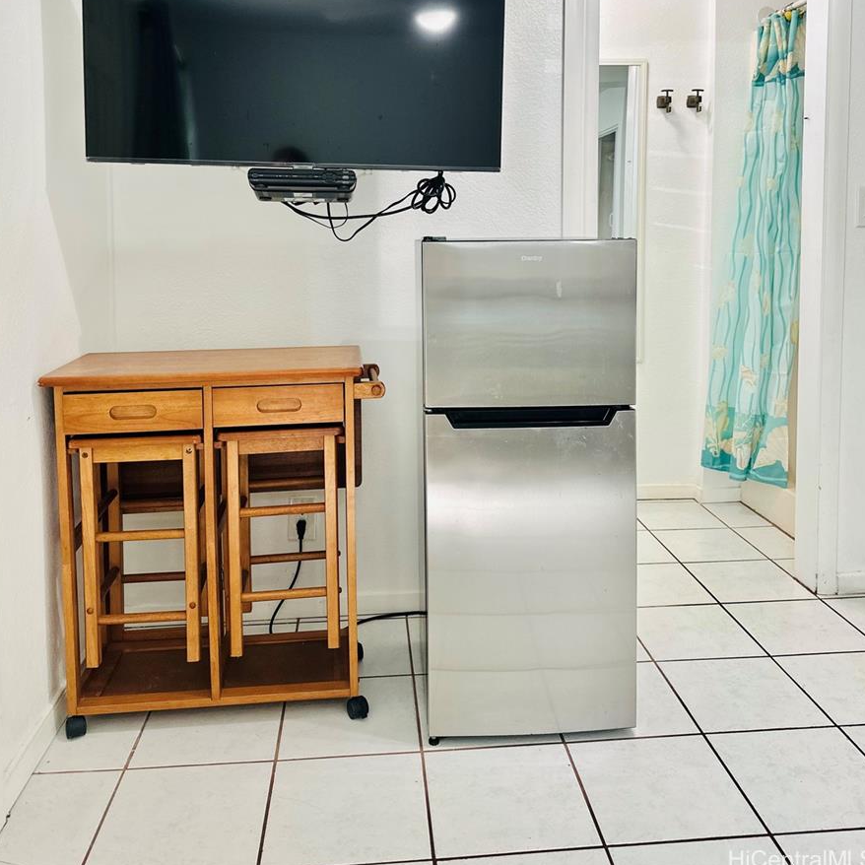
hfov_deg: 55.6
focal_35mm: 29
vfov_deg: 54.3
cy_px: 278
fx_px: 820
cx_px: 431
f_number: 1.78
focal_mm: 6.86
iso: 125
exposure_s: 1/60
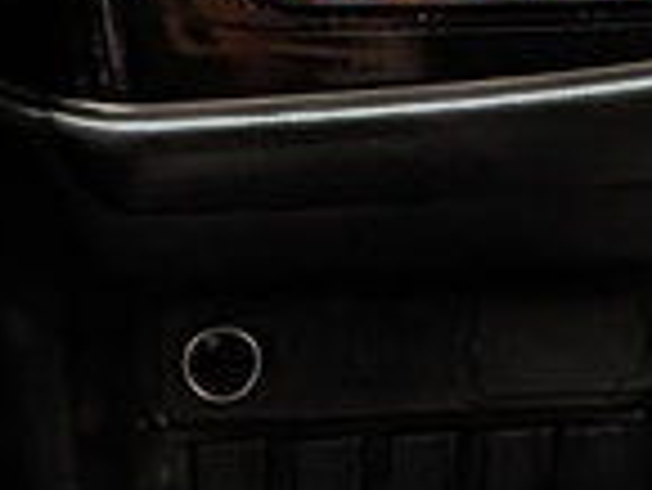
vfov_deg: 8.8
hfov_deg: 11.7
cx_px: 270
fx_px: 3186
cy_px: 400
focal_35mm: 169
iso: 99
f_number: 1.7
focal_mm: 4.53
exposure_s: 1/50
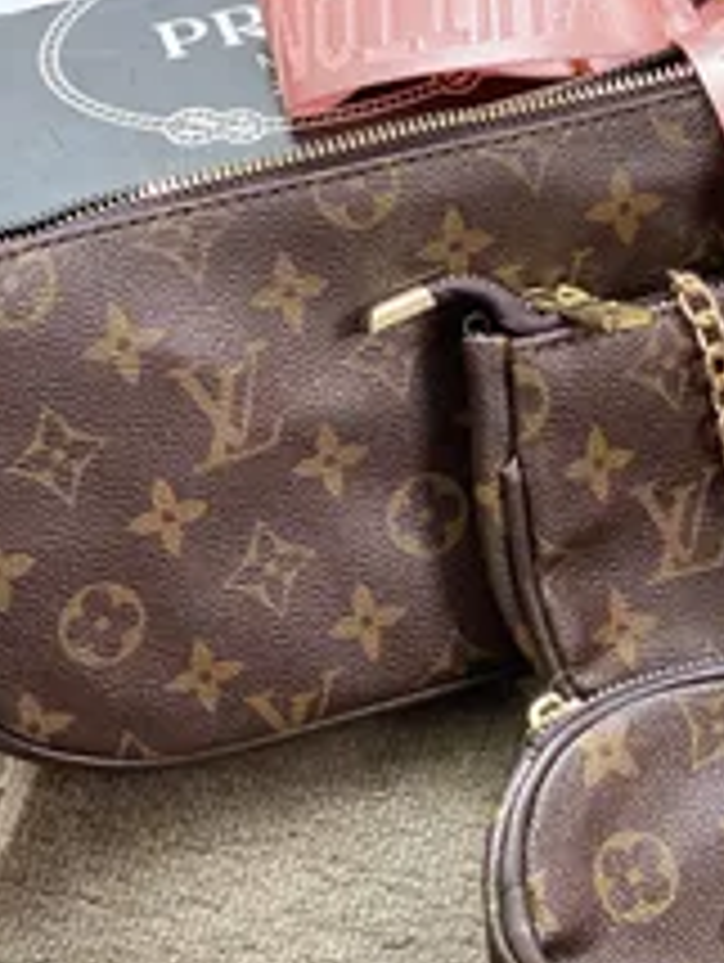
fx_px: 2700
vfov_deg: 20.2
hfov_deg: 15.2
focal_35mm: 97
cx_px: 490
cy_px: 374
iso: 320
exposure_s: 1/25
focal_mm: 6
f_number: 2
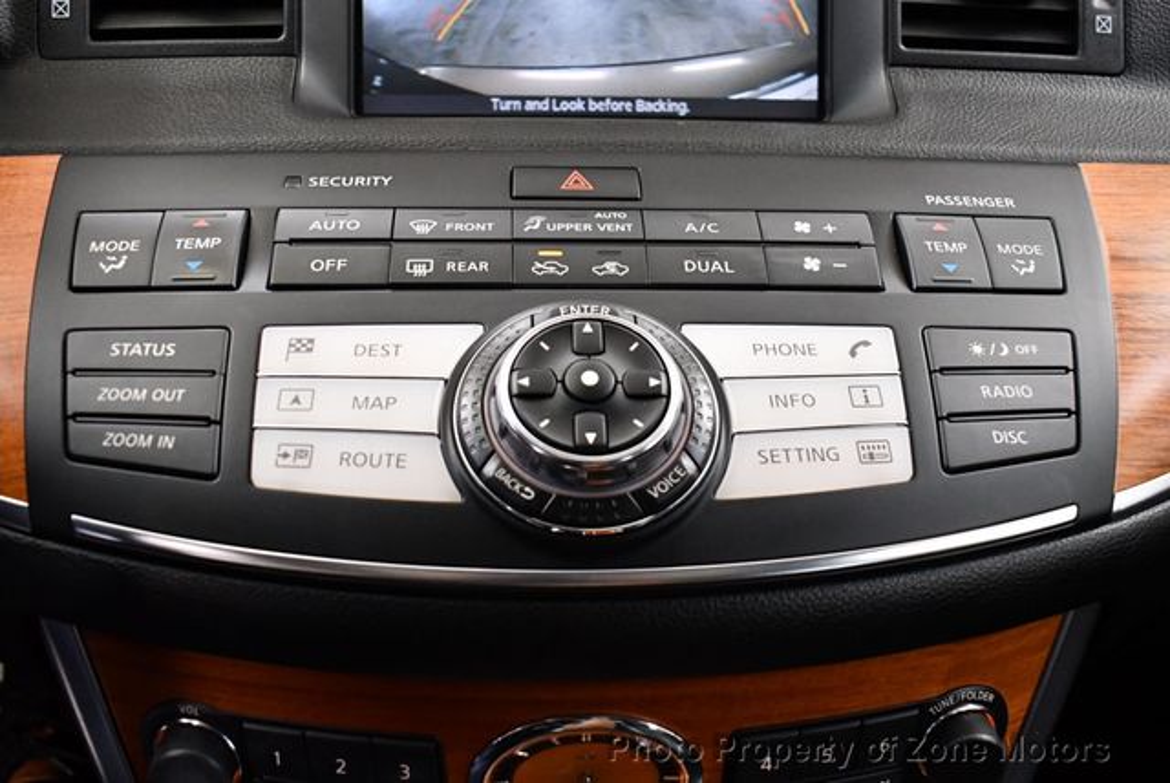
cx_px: 585
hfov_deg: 53.1
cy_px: 392
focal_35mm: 36
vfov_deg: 36.9
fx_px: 1171
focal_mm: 18
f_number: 3.5
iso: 3200
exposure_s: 1/125
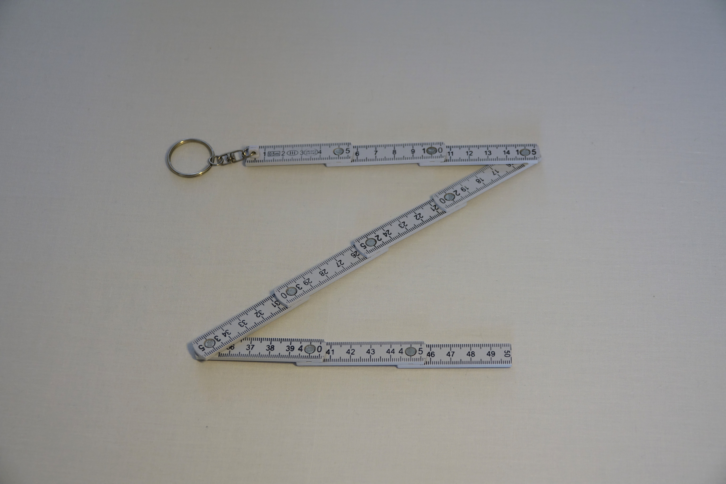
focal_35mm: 79
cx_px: 363
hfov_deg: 25.7
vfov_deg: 17.3
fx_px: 1593
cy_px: 242
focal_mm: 28.91
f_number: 3.5
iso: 250
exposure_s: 1/80
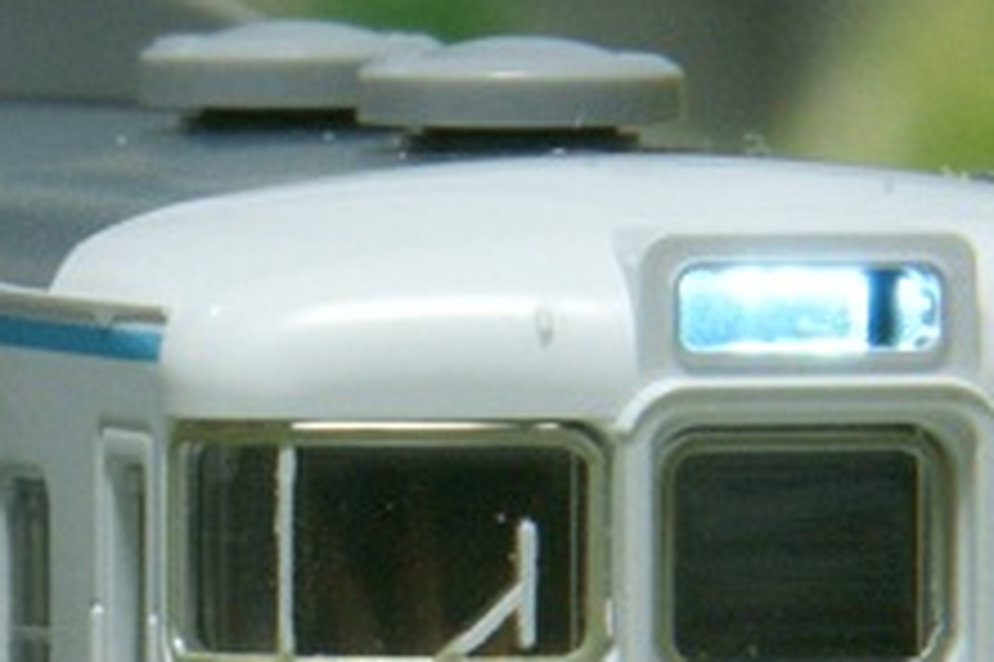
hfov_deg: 1.1
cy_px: 757
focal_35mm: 1875
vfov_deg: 0.7
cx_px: -385
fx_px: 51731
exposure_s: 8
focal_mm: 300
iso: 400
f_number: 40
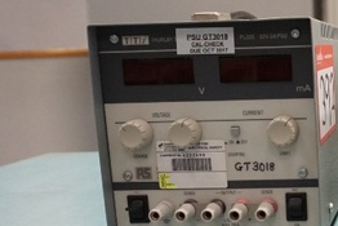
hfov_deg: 27.5
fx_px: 620
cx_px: 384
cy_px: 164
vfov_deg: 20.5
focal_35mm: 66
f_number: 3.5
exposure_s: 1/160
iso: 2000
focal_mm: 16
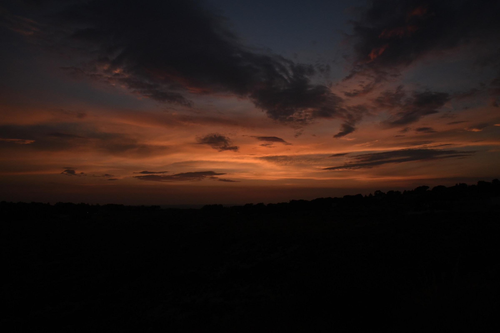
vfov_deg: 53.2
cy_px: 166
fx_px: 333
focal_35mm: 24
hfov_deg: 73.7
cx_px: 250
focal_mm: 24
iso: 1600
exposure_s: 1/640
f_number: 13
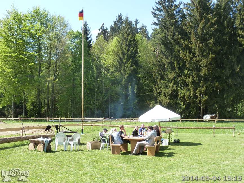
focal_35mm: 40
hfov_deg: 46.8
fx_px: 282
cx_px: 122
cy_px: 92
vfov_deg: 36.0
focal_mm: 6.5
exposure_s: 1/200
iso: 125
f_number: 4
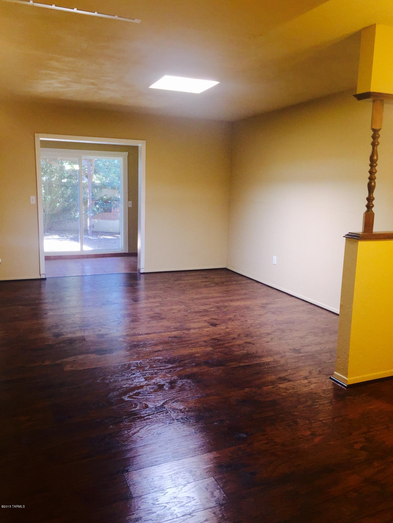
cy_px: 262
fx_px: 439
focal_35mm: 29
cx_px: 196
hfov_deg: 48.2
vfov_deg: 61.7
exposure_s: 1/30
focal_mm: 4.15
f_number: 2.2
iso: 32
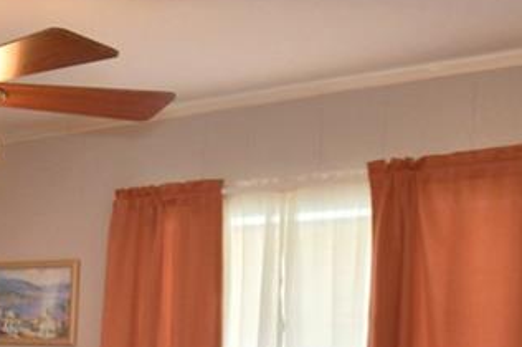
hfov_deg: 20.5
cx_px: -363
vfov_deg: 17.3
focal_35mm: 76
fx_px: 1101
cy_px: 380
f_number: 4.5
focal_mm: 10
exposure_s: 1/30
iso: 200
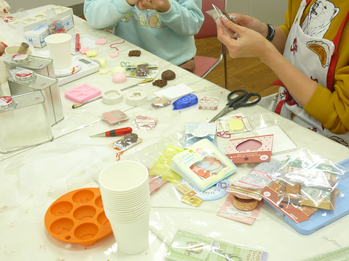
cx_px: 183
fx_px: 484
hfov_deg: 39.7
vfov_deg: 30.3
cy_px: 126
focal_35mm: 48
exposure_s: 1/30
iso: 100
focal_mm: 6.9
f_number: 3
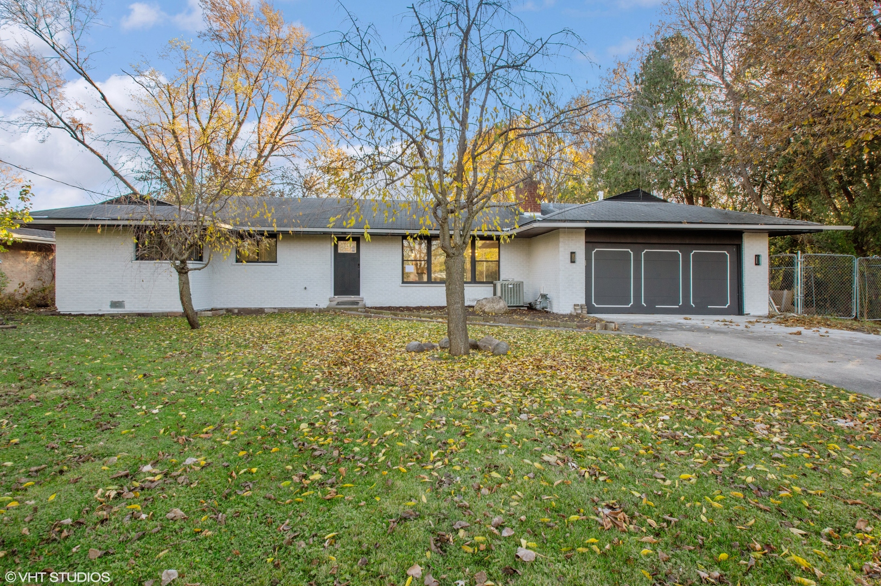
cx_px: 440
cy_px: 293
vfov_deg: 64.5
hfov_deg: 87.0
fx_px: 465
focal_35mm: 19
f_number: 11
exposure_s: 1/13
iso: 100
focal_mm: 12.5
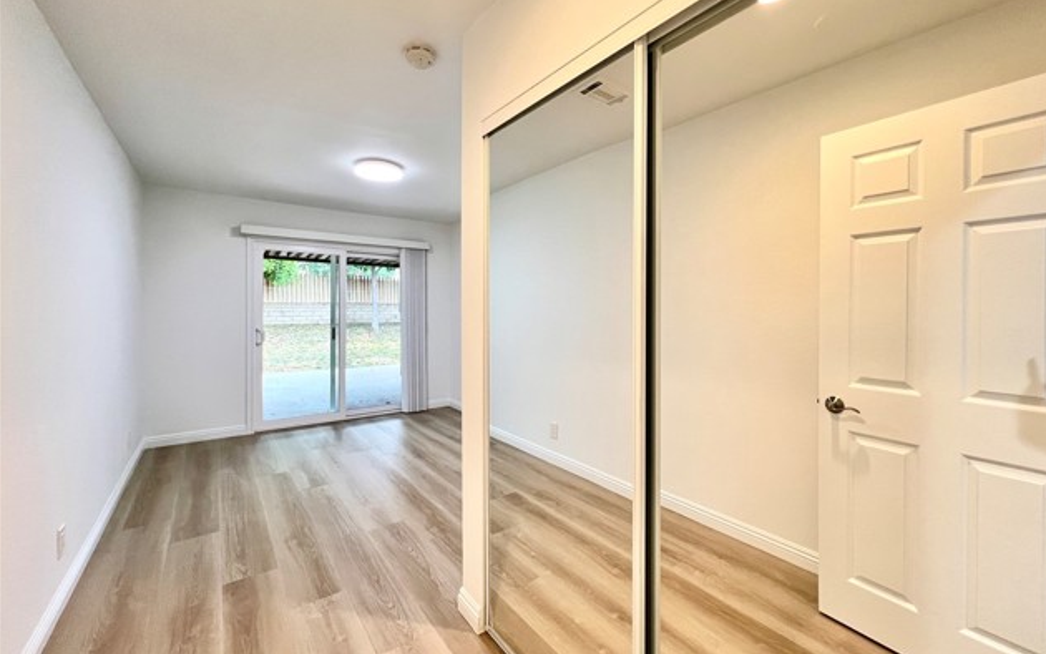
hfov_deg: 105.3
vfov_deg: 78.6
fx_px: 399
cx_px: 530
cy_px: 312
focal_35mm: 14
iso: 250
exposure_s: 1/60
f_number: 1.8
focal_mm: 1.57
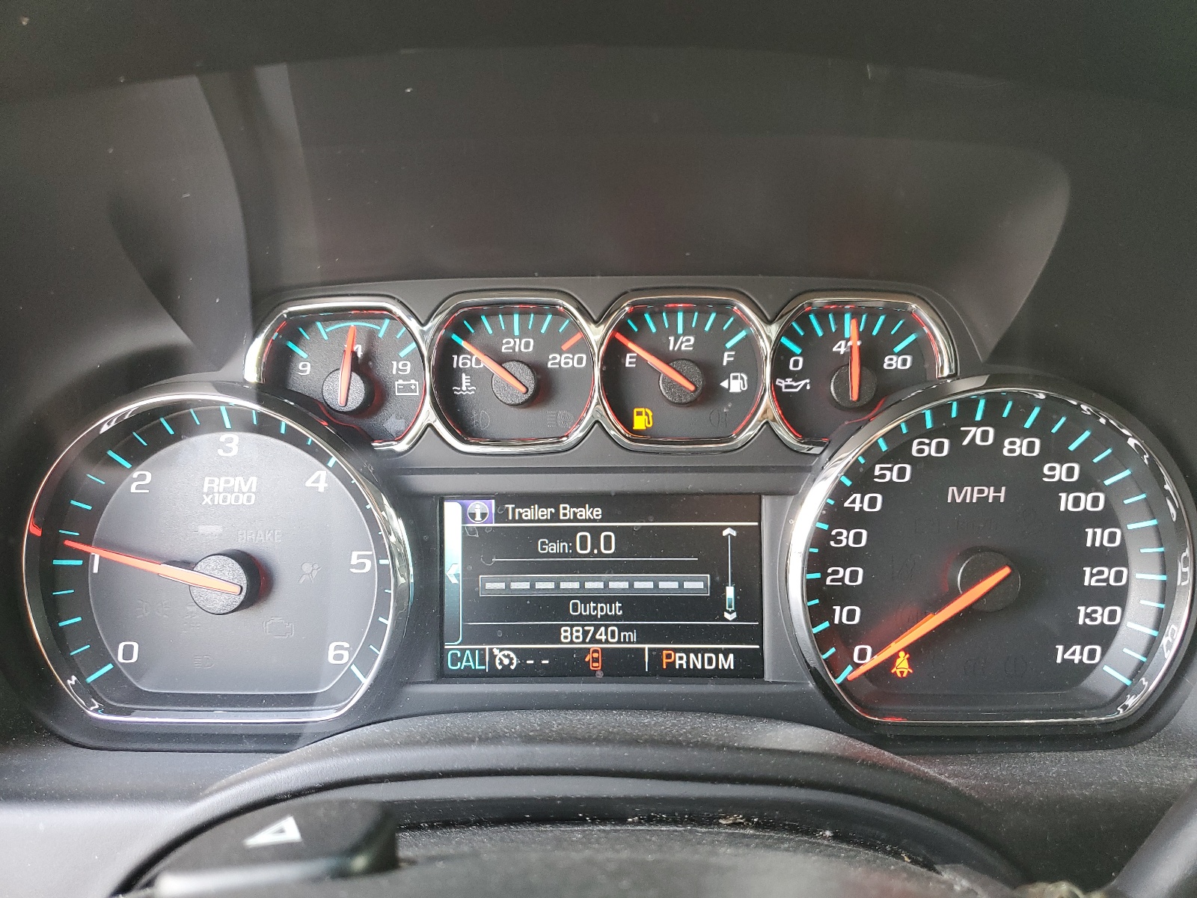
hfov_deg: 67.3
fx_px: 899
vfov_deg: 53.1
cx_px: 598
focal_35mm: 26
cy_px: 449
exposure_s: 1/60.2
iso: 112
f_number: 1.5
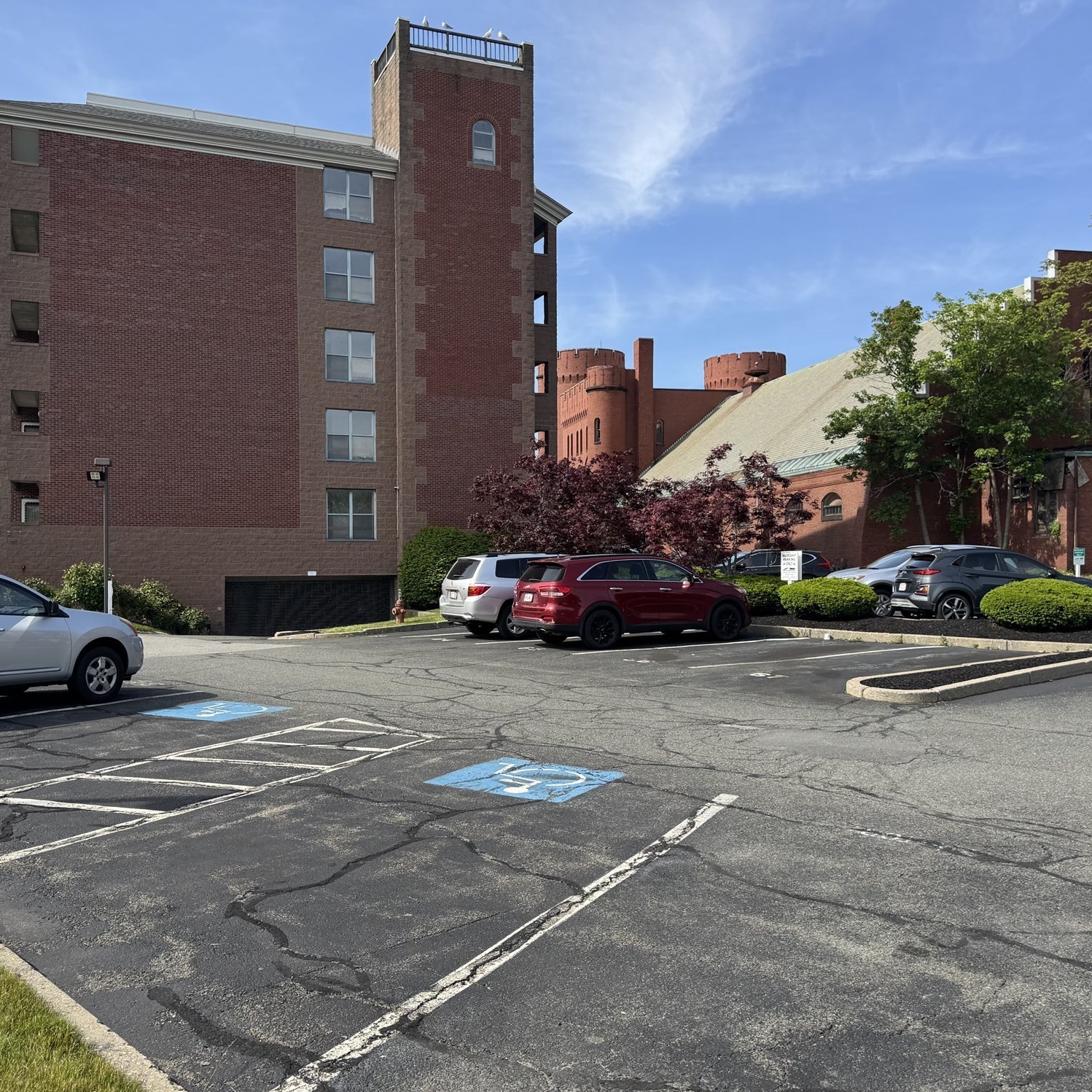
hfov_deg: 55.6
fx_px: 1035
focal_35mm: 29
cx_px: 500
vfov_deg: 55.6
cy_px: 558
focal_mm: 6.76
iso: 80
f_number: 1.78
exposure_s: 1/2506
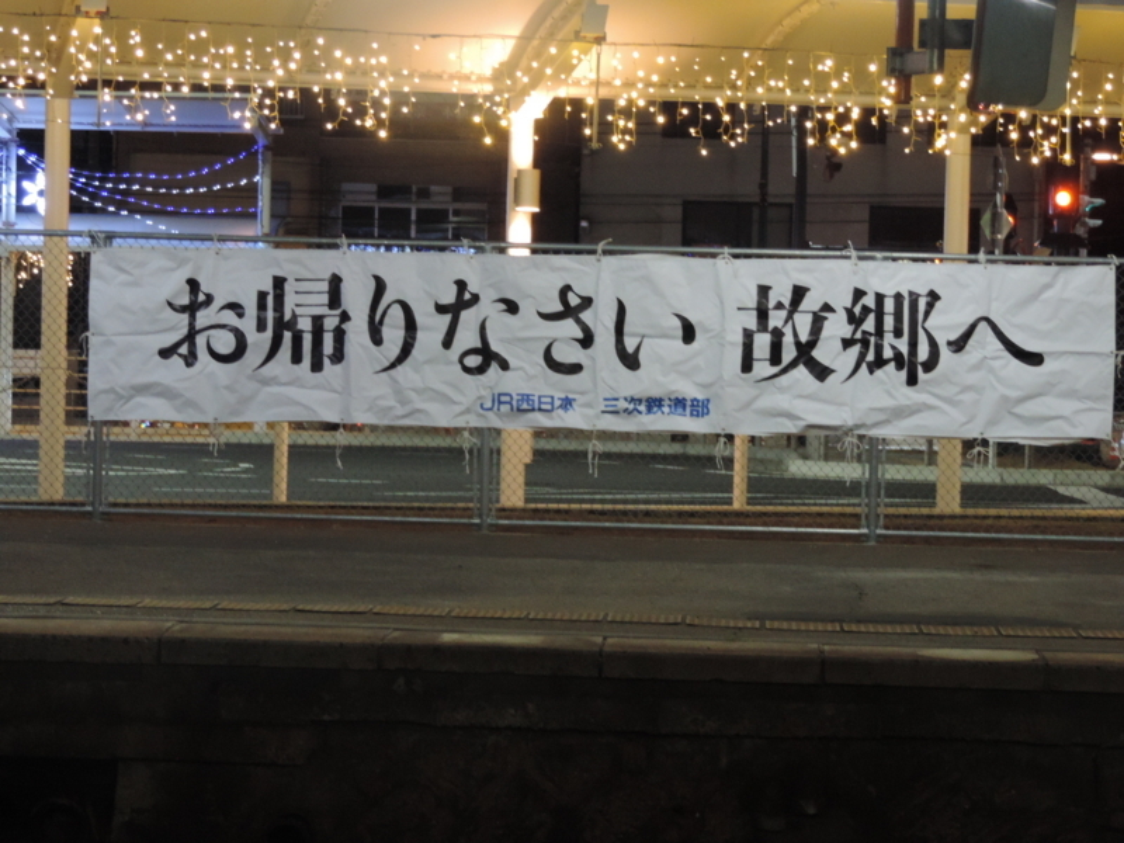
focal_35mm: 120
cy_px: 422
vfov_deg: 12.3
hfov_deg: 16.4
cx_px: 562
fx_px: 3896
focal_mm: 21.4
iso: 800
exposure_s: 1/8
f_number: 4.2
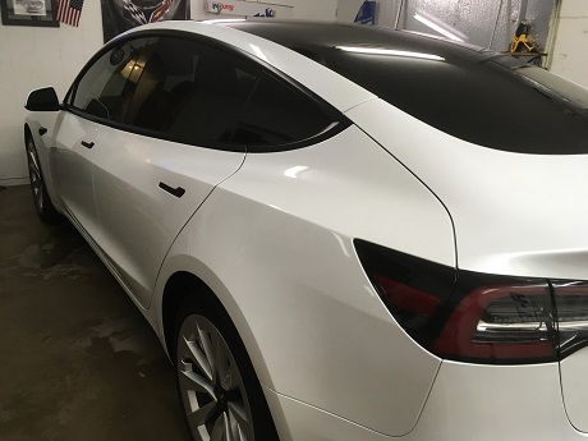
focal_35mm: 29
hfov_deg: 61.7
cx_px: 294
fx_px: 493
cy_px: 220
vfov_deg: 48.2
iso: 32
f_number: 2.2
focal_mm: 4.15
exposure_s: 1/30
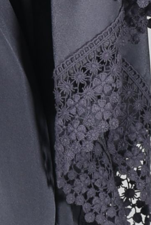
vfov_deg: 4.4
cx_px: -119
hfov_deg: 2.9
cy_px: 29
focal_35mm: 469
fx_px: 2947
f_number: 11
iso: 200
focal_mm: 56
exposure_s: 1/125
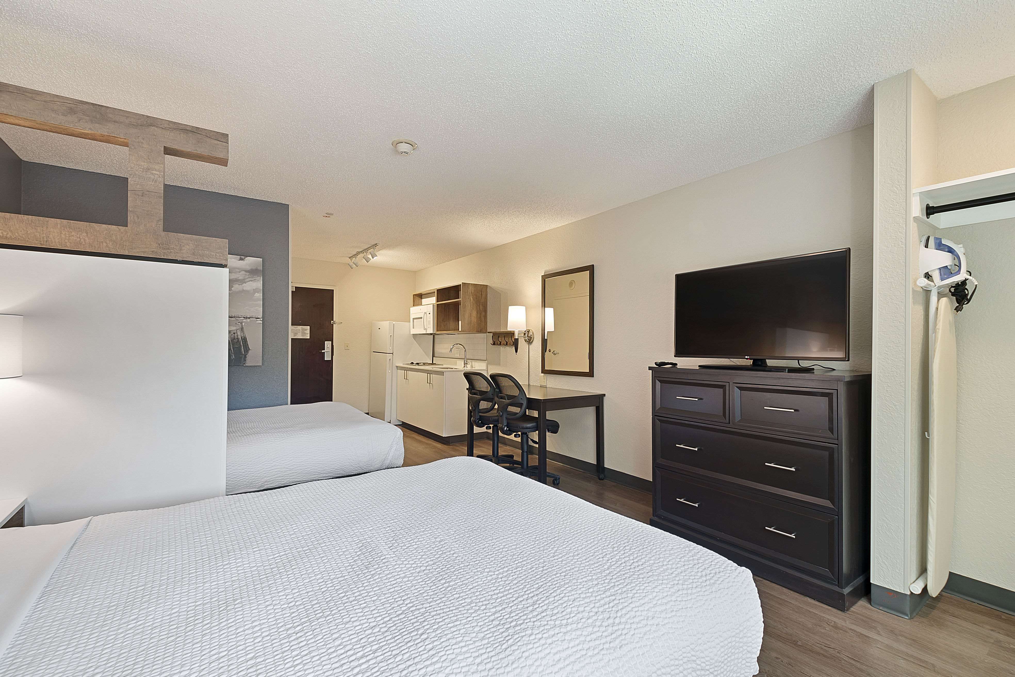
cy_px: 338
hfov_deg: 100.4
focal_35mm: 15
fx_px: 423
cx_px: 508
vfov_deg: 77.3
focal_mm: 10
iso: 100
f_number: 7.1
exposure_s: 1/2.5
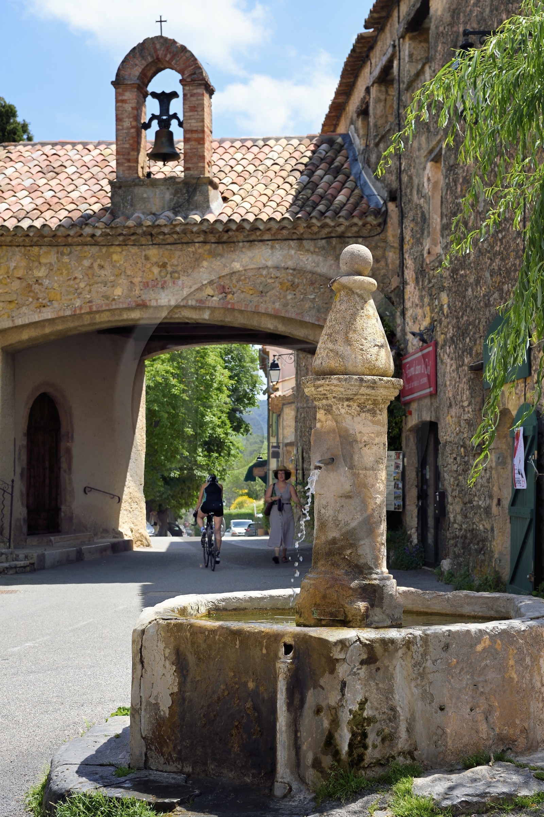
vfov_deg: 34.5
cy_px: 408
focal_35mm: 58
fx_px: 1315
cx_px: 272
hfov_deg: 23.4
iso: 200
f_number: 9
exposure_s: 1/320
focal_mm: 58
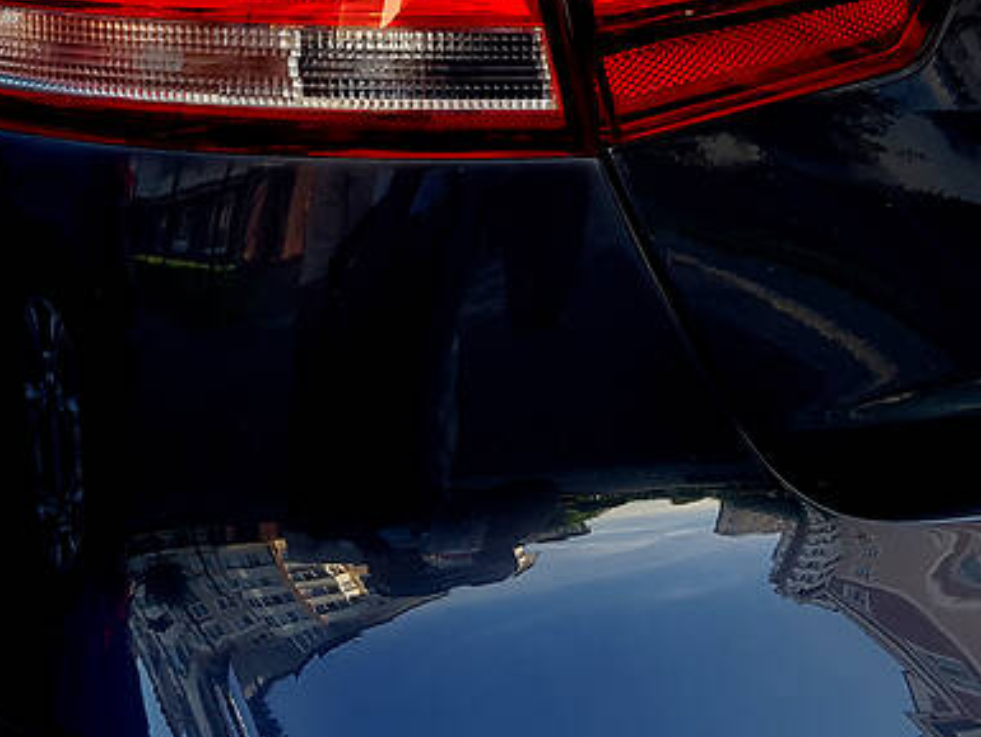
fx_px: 1531
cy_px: 54
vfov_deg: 26.0
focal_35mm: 54
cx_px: 369
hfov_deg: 35.3
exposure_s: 1/193
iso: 40
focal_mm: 4.2
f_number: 1.7
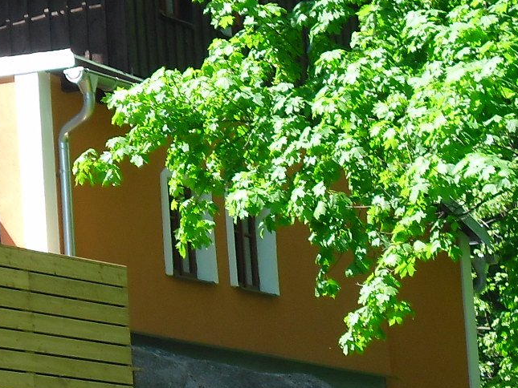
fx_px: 3517
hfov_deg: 8.3
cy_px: 127
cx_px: -115
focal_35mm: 235
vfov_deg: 6.3
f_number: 3.9
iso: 80
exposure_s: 1/133
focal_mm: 13.2
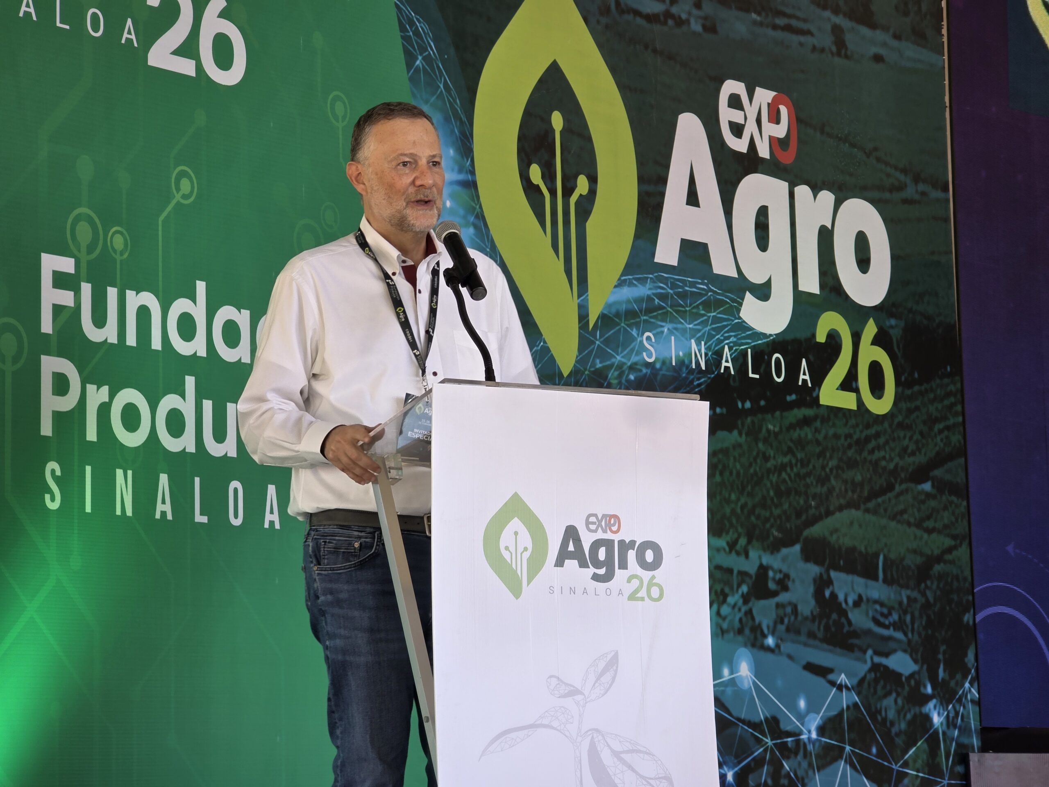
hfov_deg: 17.1
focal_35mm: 115
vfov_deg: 12.9
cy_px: 394
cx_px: 524
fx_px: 3485
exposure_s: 1/60
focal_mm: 18.6
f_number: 3.4
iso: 32
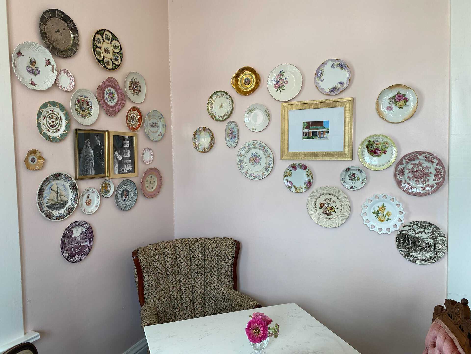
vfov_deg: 53.1
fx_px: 354
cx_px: 236
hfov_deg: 67.3
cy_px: 177
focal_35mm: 26
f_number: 1.8
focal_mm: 4.25
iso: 64
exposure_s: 1/120
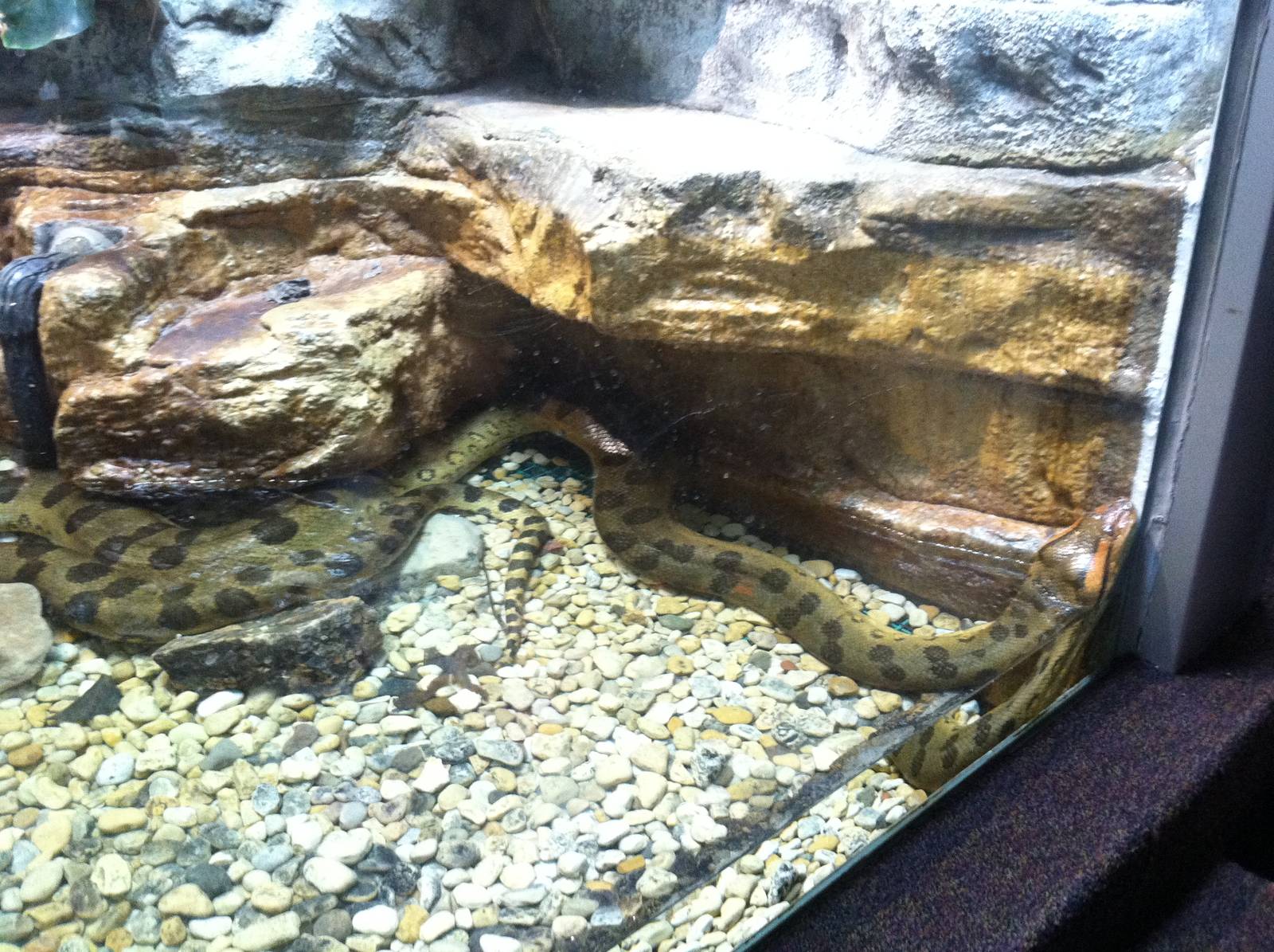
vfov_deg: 40.6
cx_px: 637
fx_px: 1286
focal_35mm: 35
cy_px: 476
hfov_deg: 52.7
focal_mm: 3.85
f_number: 2.8
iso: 320
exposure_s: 1/17
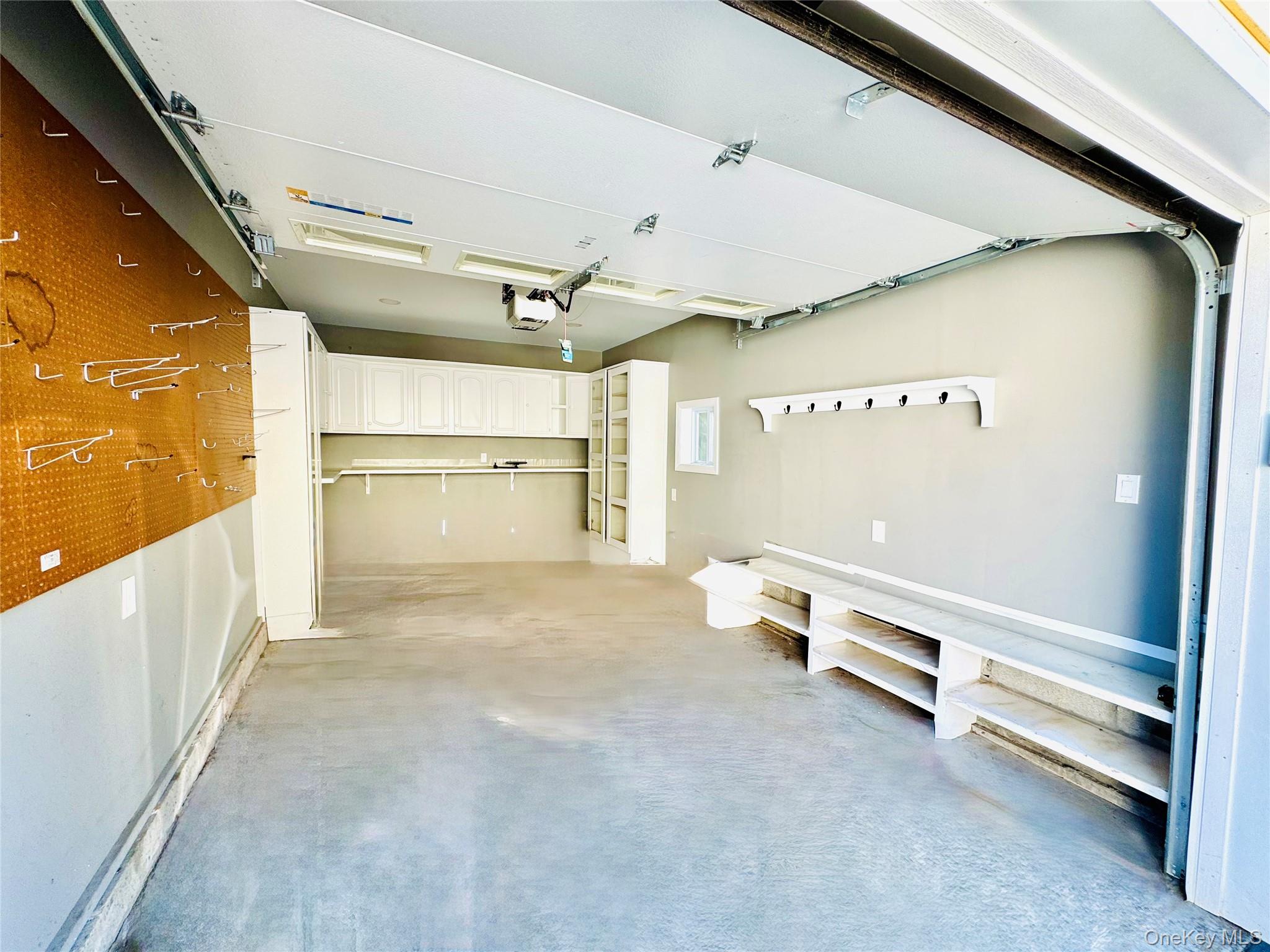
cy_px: 476
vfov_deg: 85.7
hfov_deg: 102.1
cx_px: 635
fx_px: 514
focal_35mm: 14
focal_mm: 2.22
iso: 40
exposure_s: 1/102
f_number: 2.2
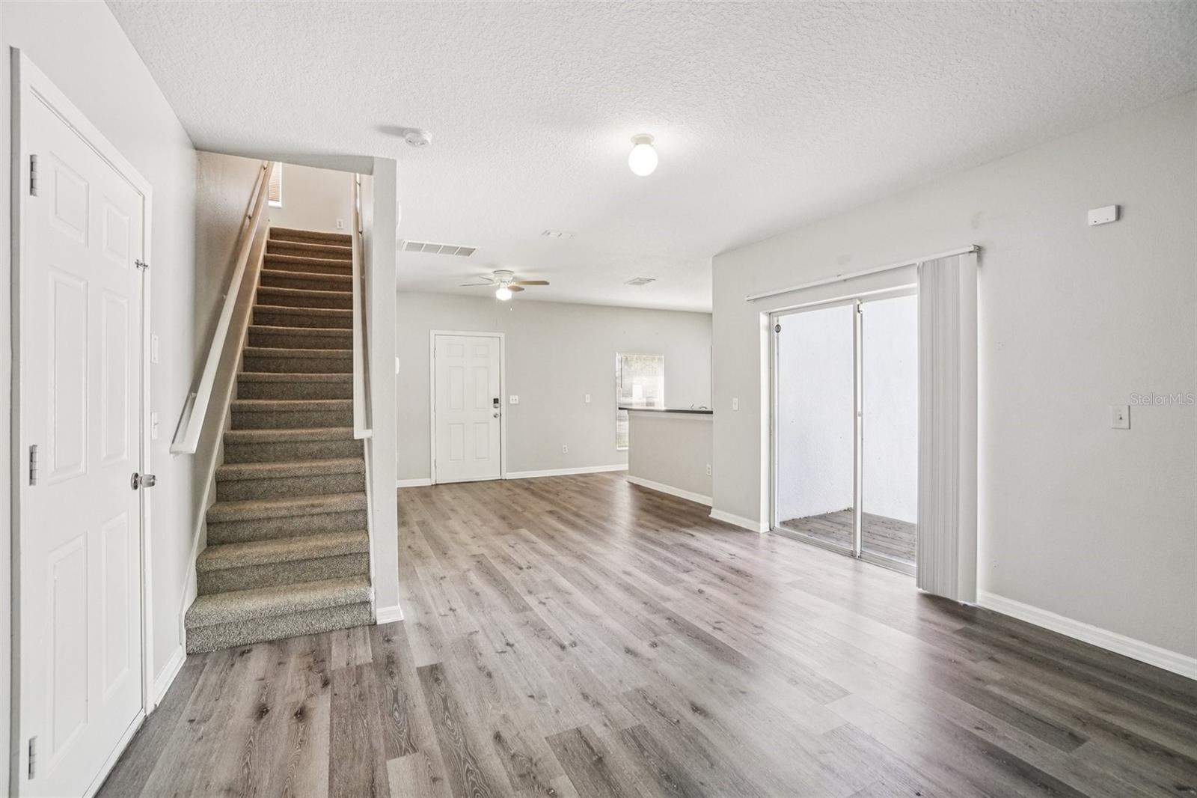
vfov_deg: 77.3
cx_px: 598
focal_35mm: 15
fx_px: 499
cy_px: 399
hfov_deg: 100.4
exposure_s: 1/30
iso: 400
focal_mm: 10
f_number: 8
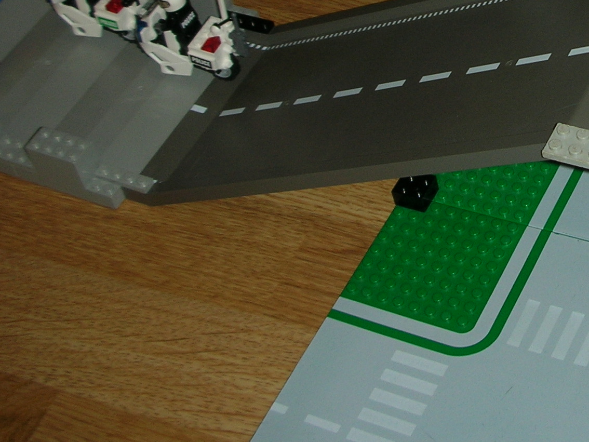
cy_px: -18
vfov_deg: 17.9
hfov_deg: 23.6
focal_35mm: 80
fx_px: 1362
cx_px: 557
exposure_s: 1/60.1
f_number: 3
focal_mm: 5.8
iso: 50
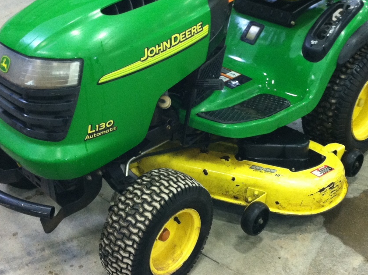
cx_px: 194
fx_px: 573
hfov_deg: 35.6
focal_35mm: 54
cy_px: 82
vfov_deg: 26.7
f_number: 2.8
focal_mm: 3.85
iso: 200
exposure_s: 1/15
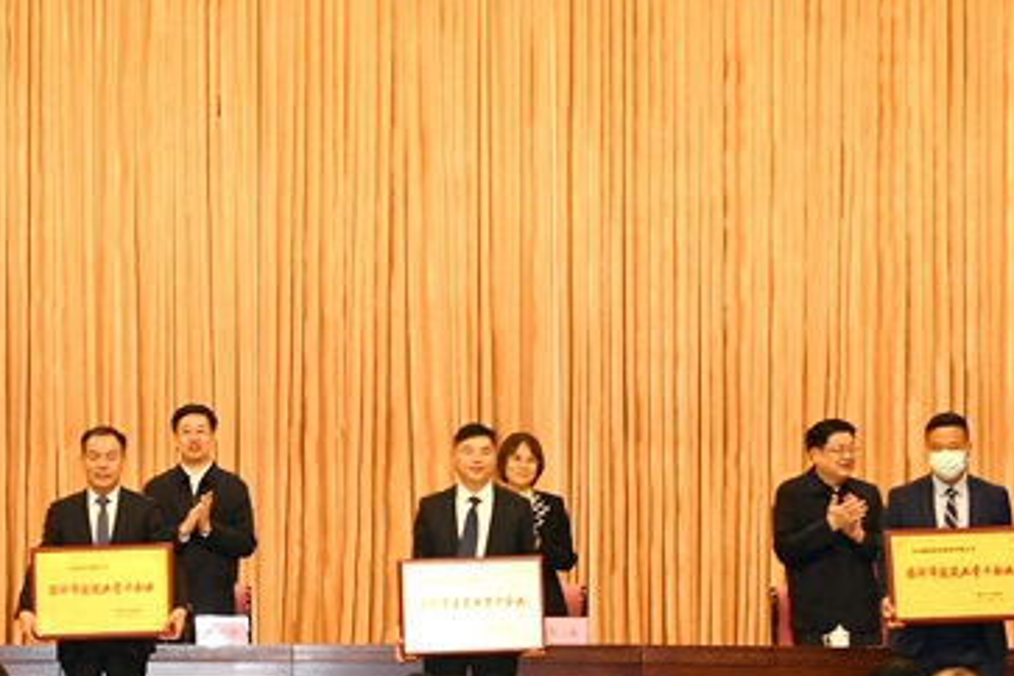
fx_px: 2281
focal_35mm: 81
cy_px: 401
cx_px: 193
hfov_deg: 24.6
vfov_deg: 16.8
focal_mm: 42
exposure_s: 1/60
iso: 1000
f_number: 7.1
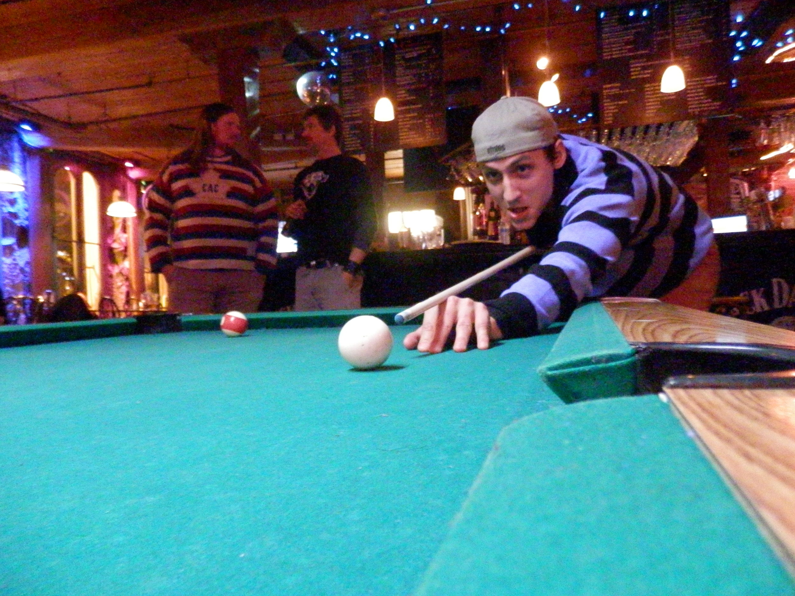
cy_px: 298
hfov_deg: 69.4
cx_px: 398
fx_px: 574
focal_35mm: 25
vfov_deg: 54.9
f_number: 3
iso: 1600
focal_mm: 4.5
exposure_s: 1/13
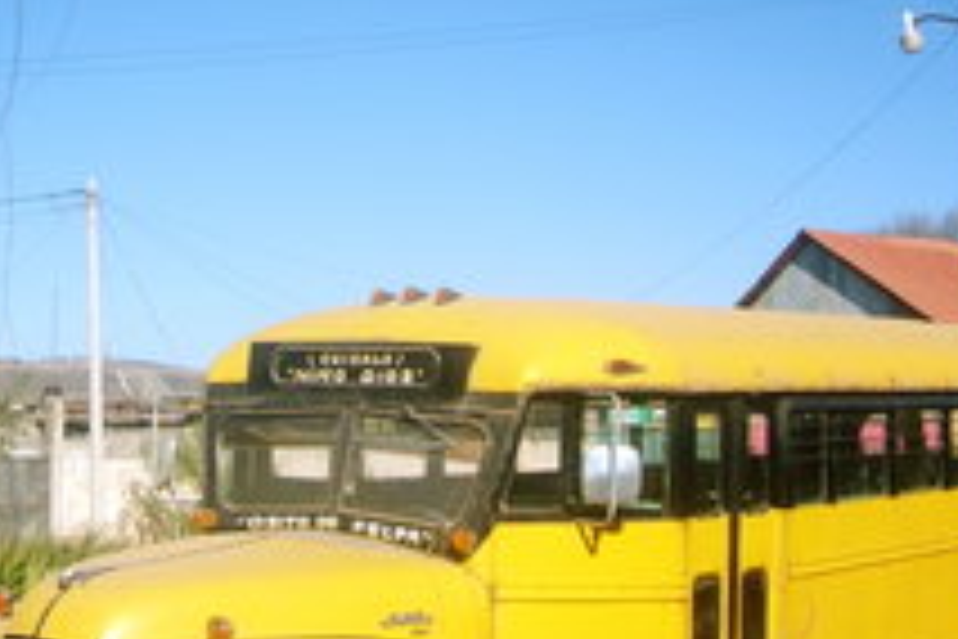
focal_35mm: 66
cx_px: 376
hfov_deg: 30.4
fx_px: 1756
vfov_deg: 20.5
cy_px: 166
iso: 50
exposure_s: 1/180
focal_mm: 5.8
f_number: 7.1
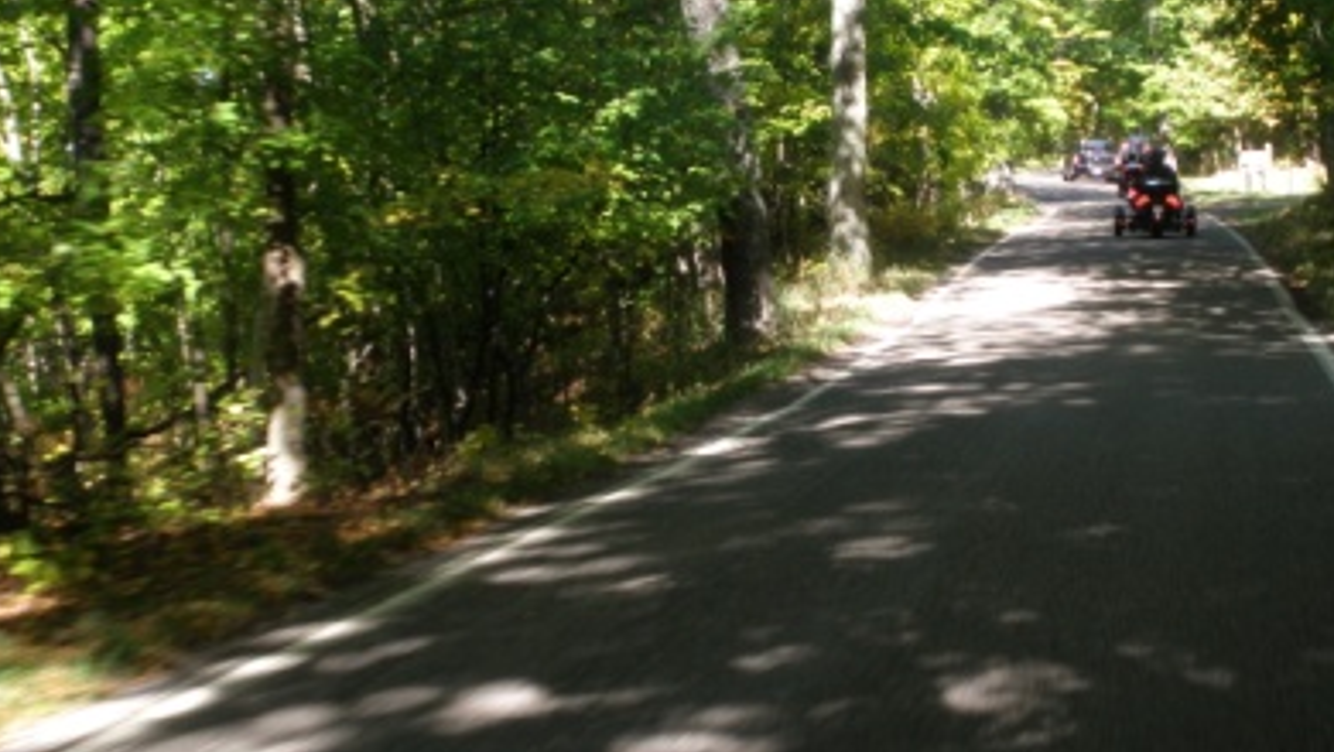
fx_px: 2832
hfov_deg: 26.5
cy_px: 263
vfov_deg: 15.1
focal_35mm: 80
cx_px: 746
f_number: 4.6
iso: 100
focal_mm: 11.2
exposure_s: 1/80
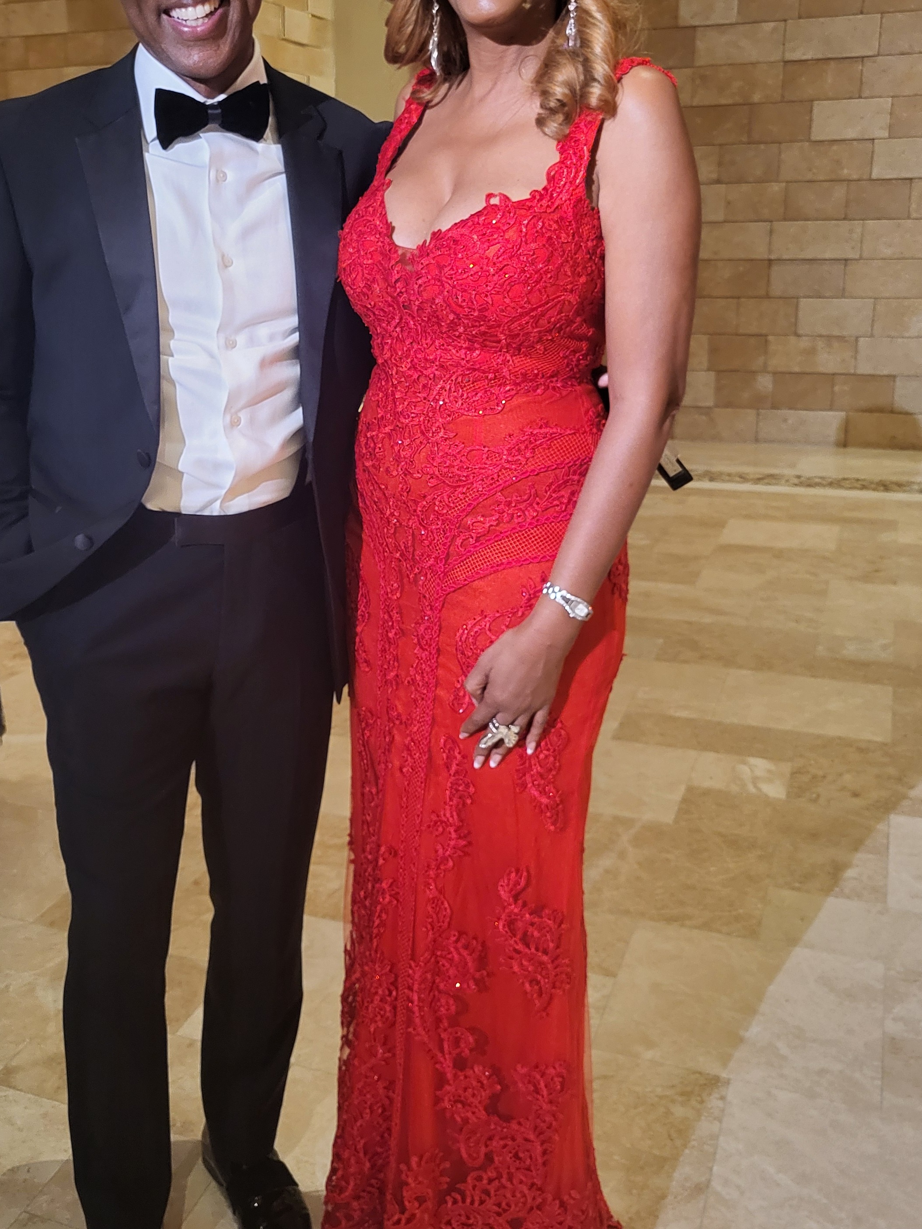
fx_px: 1314
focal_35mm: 37
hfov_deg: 38.3
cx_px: 313
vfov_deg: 50.0
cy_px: 539
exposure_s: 1/24
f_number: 1.8
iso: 640
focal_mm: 5.4
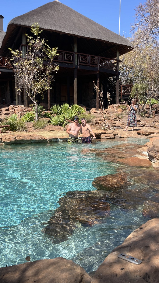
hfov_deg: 40.2
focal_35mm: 29
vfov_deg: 66.1
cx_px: 82
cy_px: 143
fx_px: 217
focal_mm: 4.2
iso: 32
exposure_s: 1/2174
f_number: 1.6
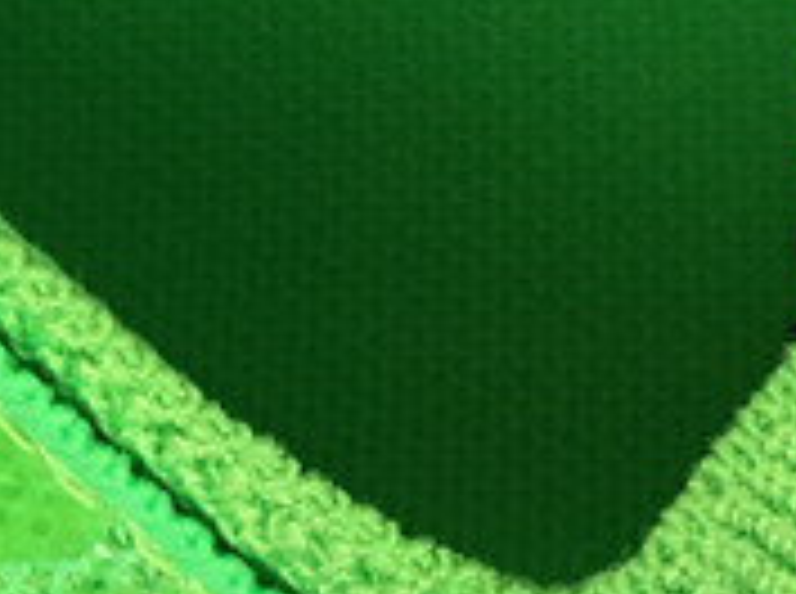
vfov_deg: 9.3
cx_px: 288
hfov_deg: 12.5
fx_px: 3626
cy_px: -74
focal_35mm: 158
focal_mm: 3.3
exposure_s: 1/107
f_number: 2.4
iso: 25
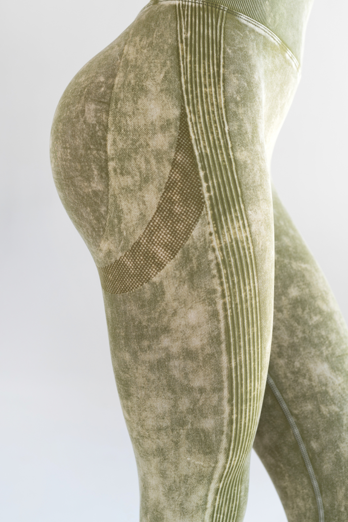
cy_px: 196
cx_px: 181
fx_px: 927
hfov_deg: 21.3
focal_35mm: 64
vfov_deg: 31.3
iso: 200
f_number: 3.5
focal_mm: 50
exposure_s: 1/250
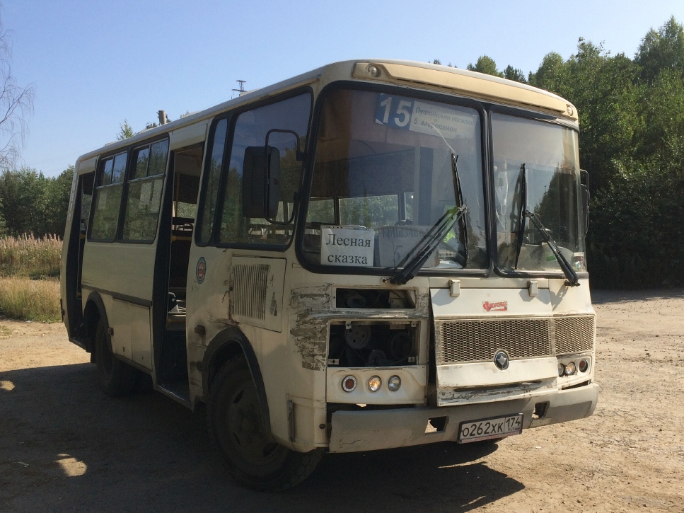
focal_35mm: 36
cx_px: 371
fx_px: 711
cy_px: 274
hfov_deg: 51.3
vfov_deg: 39.6
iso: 32
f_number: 2.2
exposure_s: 1/1580
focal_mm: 4.15
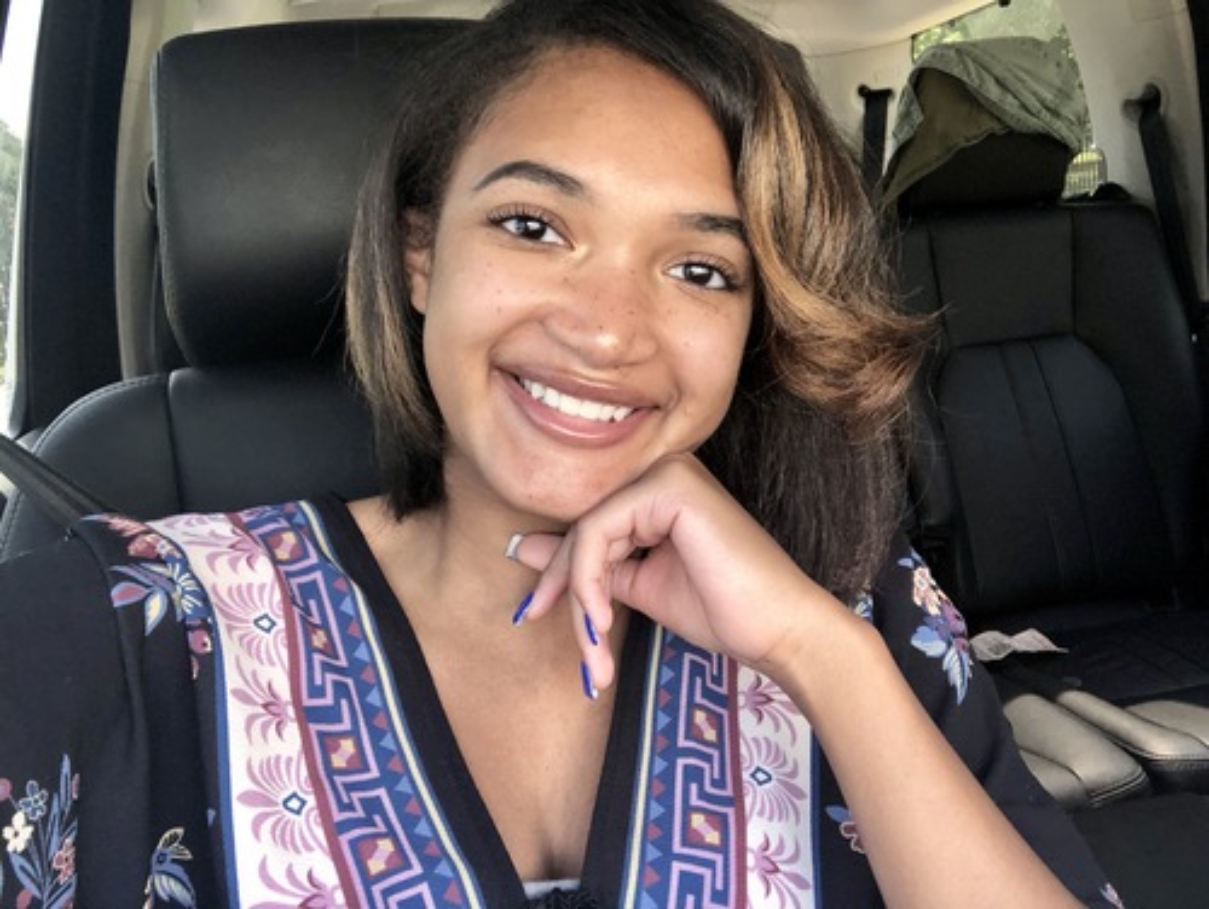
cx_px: 604
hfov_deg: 56.8
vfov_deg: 44.2
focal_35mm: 32
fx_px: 1119
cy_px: 454
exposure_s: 1/120
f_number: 2.2
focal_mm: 2.87
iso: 50
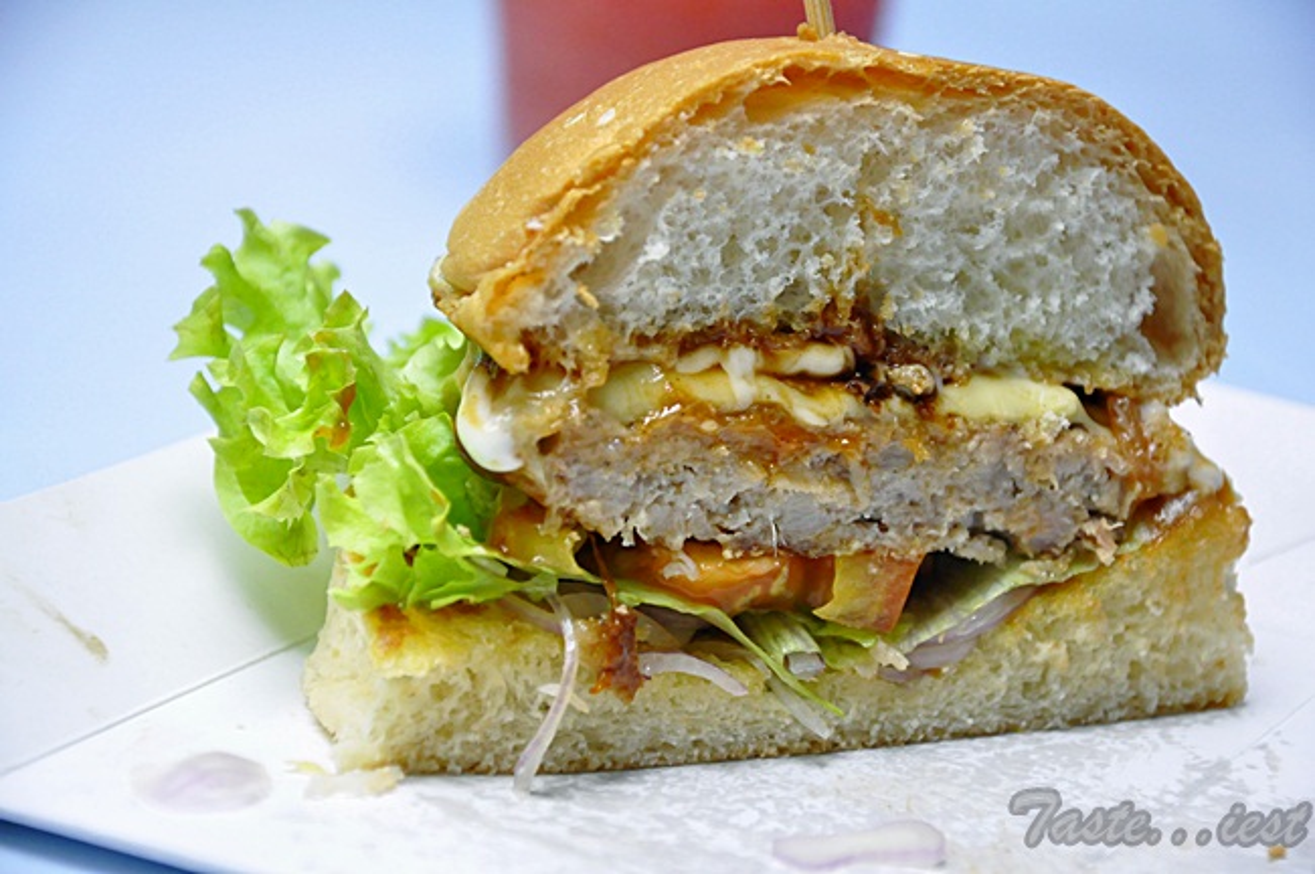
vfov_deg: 9.9
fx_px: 5036
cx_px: 658
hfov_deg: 14.9
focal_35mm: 138
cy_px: 437
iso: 2500
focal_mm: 92
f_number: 5.6
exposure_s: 1/60
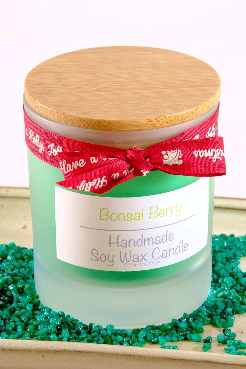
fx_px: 2633
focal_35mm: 257
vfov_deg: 8.0
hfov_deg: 5.3
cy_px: 184
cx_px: 123
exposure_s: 1/15
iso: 1000
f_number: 18
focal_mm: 171.6
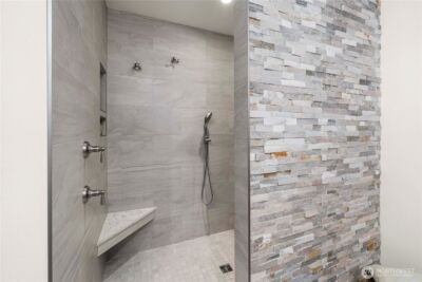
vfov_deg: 81.3
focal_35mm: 14
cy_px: 141
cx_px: 211
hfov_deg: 104.2
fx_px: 164
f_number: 7.1
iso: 500
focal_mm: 14
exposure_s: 1/60
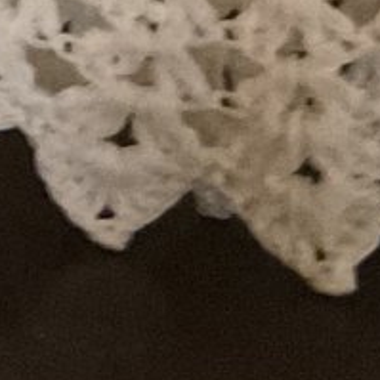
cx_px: -654
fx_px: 2422
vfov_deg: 8.6
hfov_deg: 8.0
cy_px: -331
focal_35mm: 195
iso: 500
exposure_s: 1/30
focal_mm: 3
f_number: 1.8
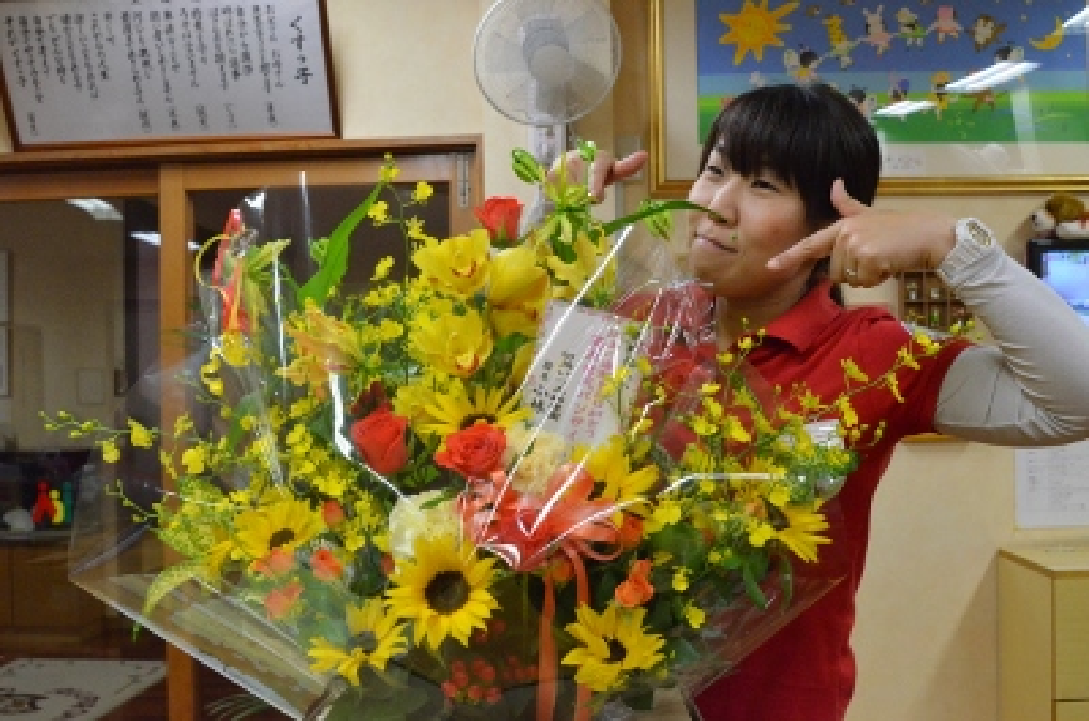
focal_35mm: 42
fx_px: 1268
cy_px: 360
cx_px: 544
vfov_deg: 31.8
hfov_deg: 46.5
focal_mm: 28
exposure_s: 1/200
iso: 6400
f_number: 7.1
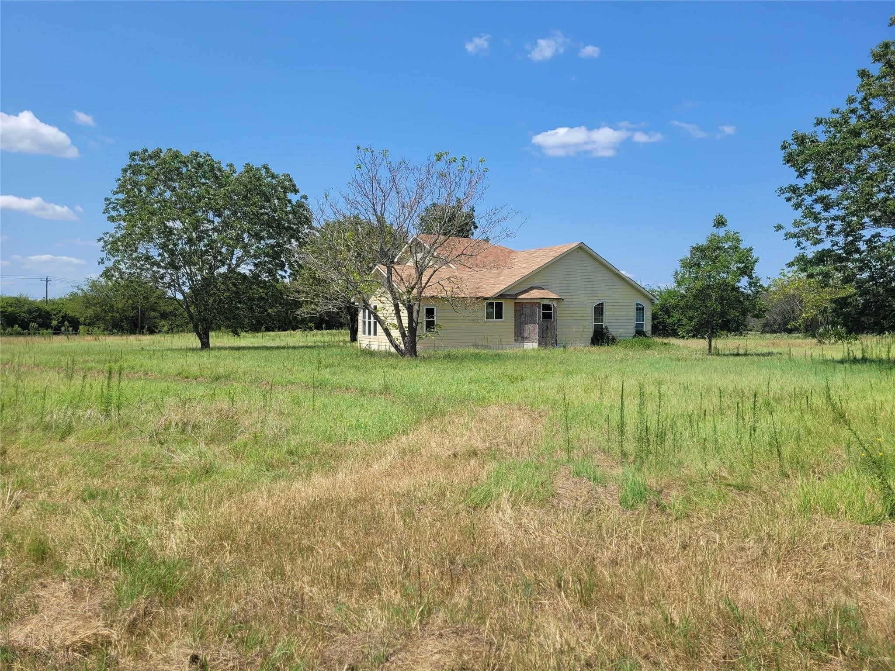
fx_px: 672
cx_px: 448
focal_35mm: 26
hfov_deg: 67.3
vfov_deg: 53.1
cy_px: 336
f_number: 1.8
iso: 40
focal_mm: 5.4
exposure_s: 1/2607
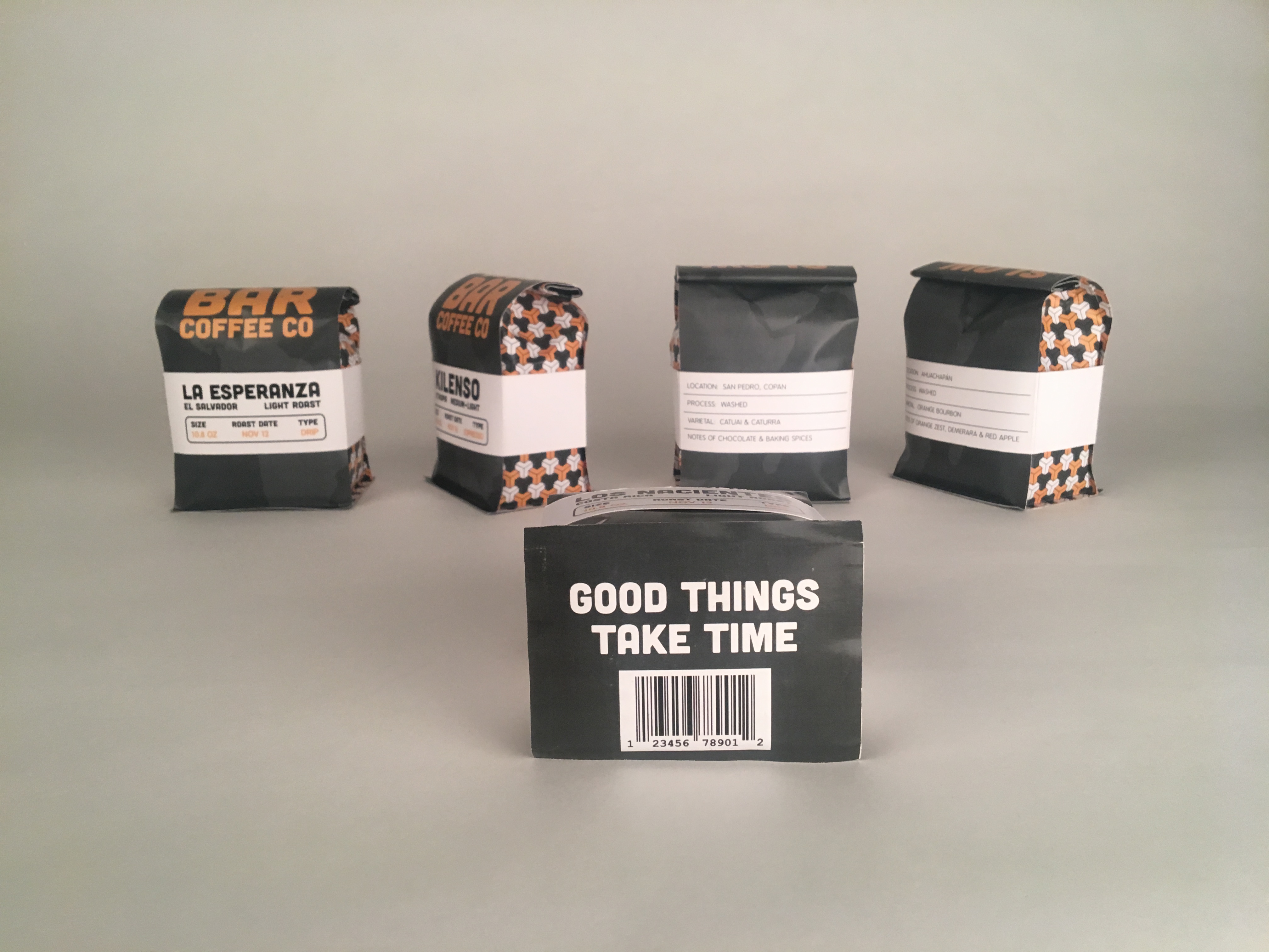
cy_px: 476
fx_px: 1063
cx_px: 634
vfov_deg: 48.2
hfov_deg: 61.7
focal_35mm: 29
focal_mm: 4.15
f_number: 2.2
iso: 80
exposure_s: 1/30
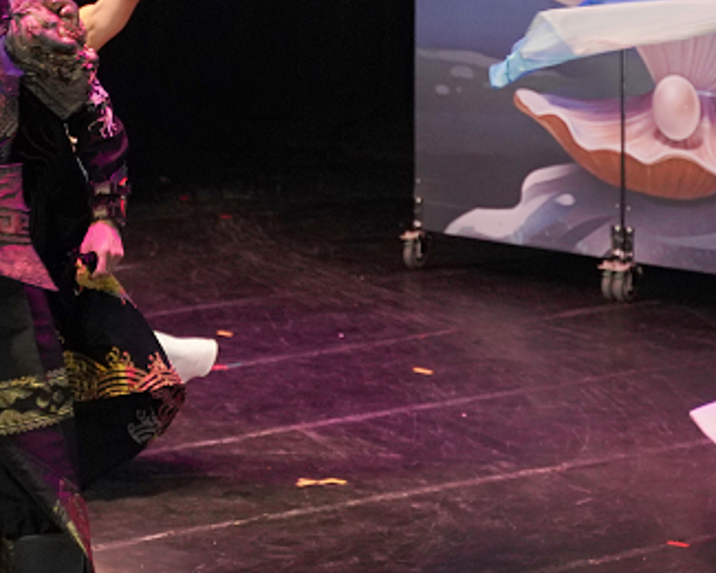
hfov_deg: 8.8
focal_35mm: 218
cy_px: -165
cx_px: -18
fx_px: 4620
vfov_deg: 7.0
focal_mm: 63
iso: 1600
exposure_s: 1/160
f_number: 2.8
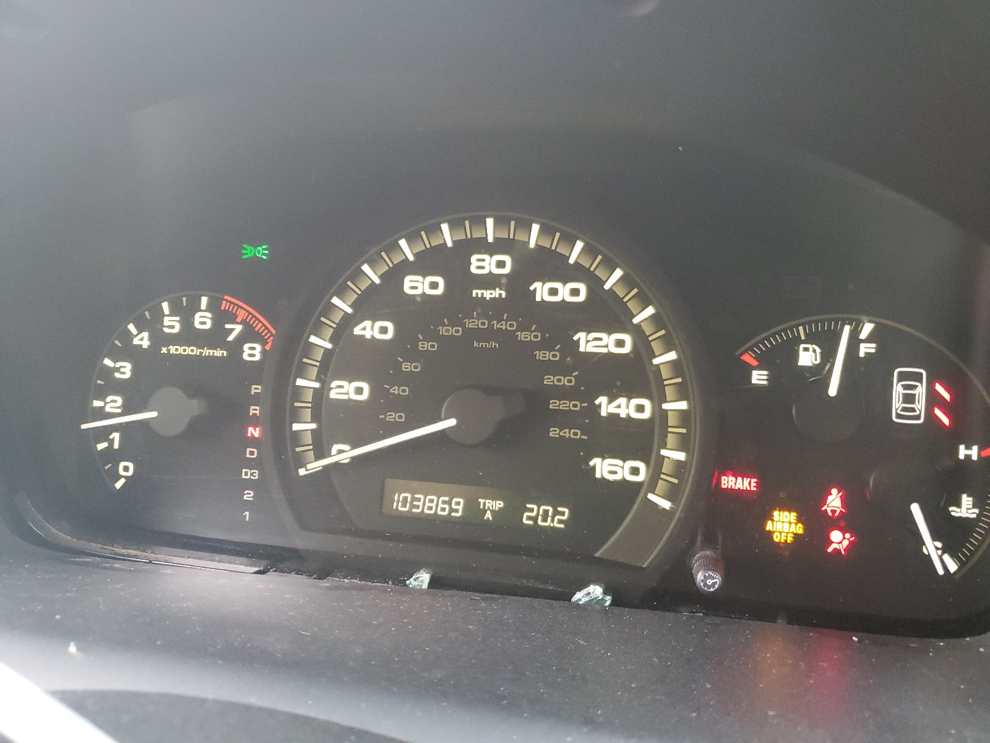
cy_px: 372
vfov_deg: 53.1
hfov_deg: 67.3
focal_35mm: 26
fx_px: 744
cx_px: 495
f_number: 1.5
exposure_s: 1/60.2
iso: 386
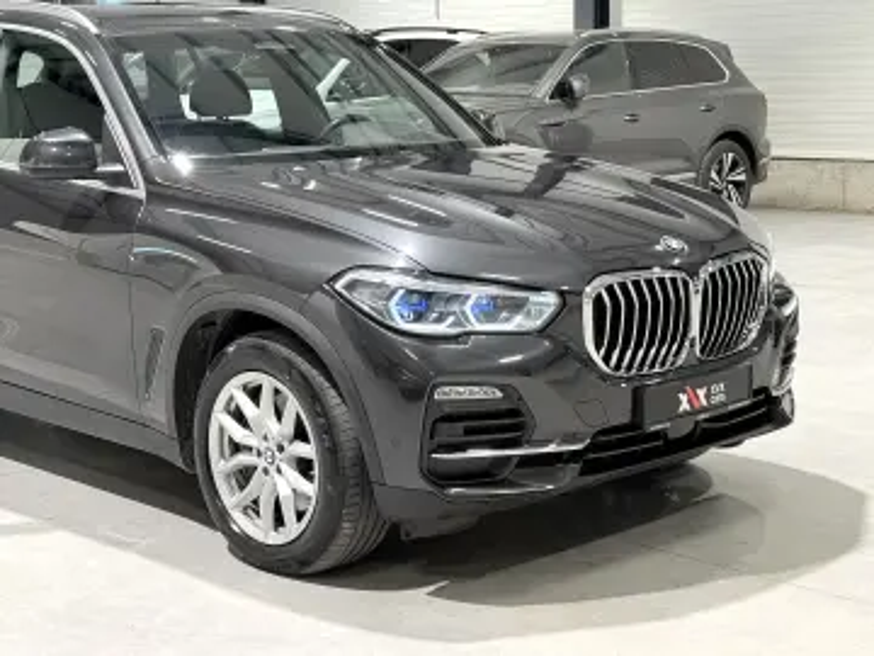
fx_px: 1212
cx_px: 437
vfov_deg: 30.3
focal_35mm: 48
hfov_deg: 39.7
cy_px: 328
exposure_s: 1/49
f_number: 1.78
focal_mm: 6.76
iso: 125
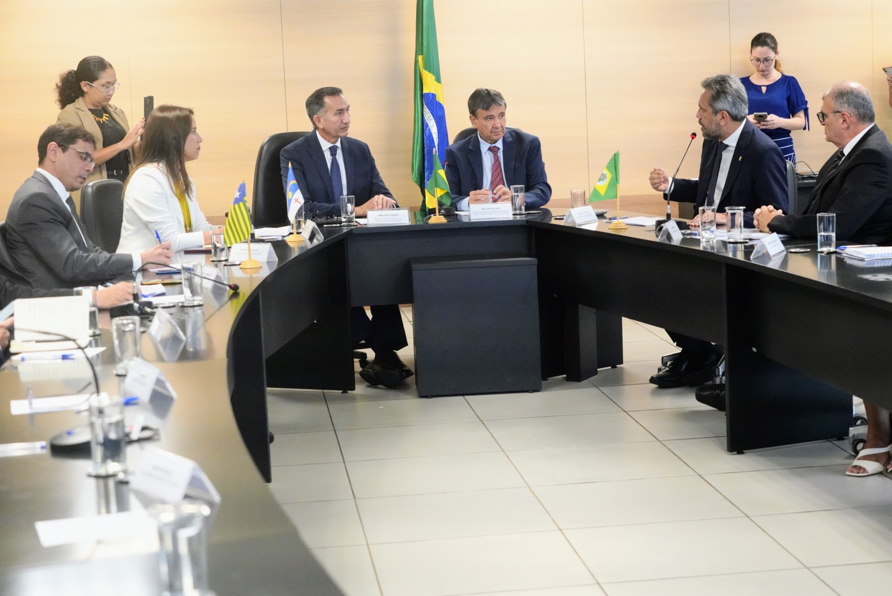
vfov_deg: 19.5
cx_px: 446
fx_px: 1736
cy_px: 298
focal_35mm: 70
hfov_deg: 28.8
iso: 6400
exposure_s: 1/200
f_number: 4.5
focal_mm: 70
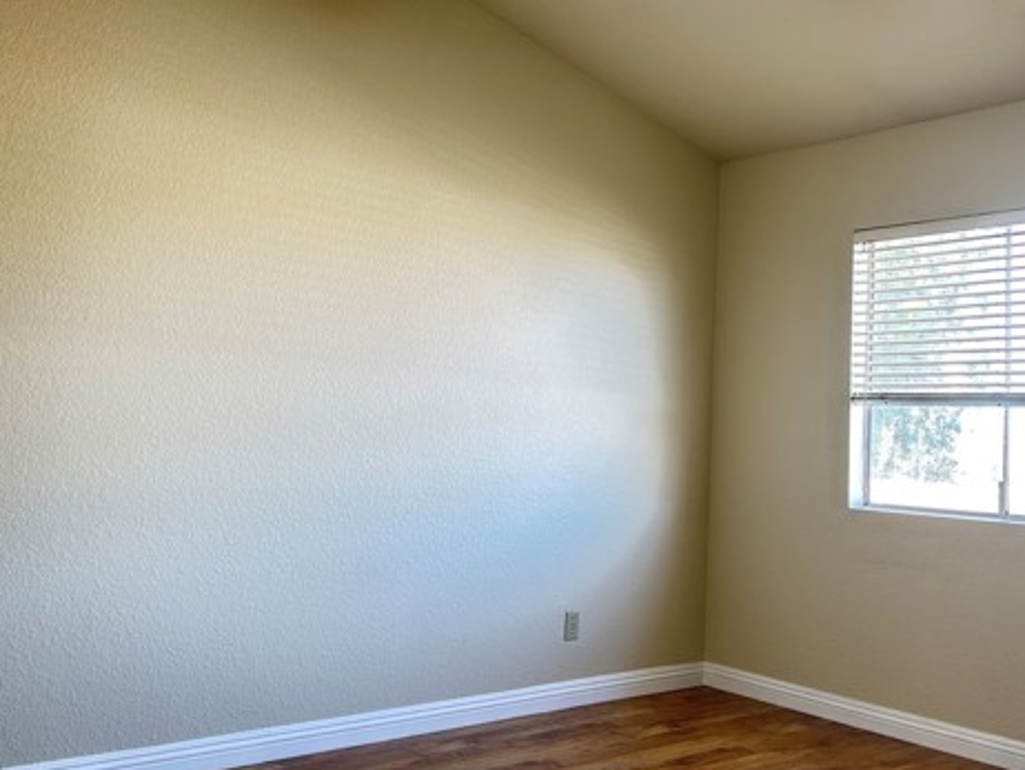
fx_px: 1067
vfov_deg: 39.6
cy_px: 328
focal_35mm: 36
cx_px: 606
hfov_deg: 51.1
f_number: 1.5
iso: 80
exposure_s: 1/60
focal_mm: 5.7
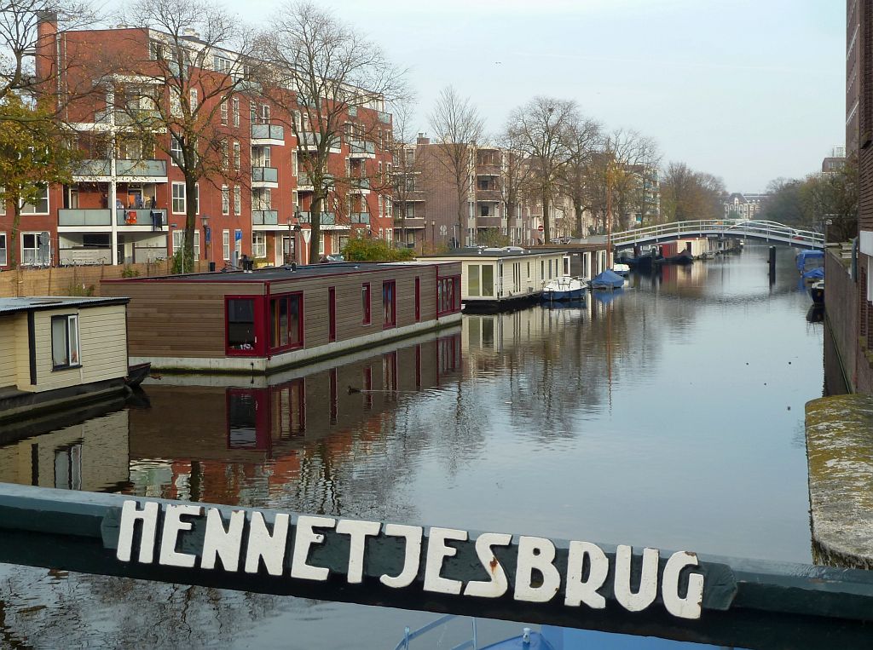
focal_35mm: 55
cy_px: 325
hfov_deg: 35.0
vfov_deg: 26.5
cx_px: 436
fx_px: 1384
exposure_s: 1/125
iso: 80
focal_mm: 9.1
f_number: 3.9
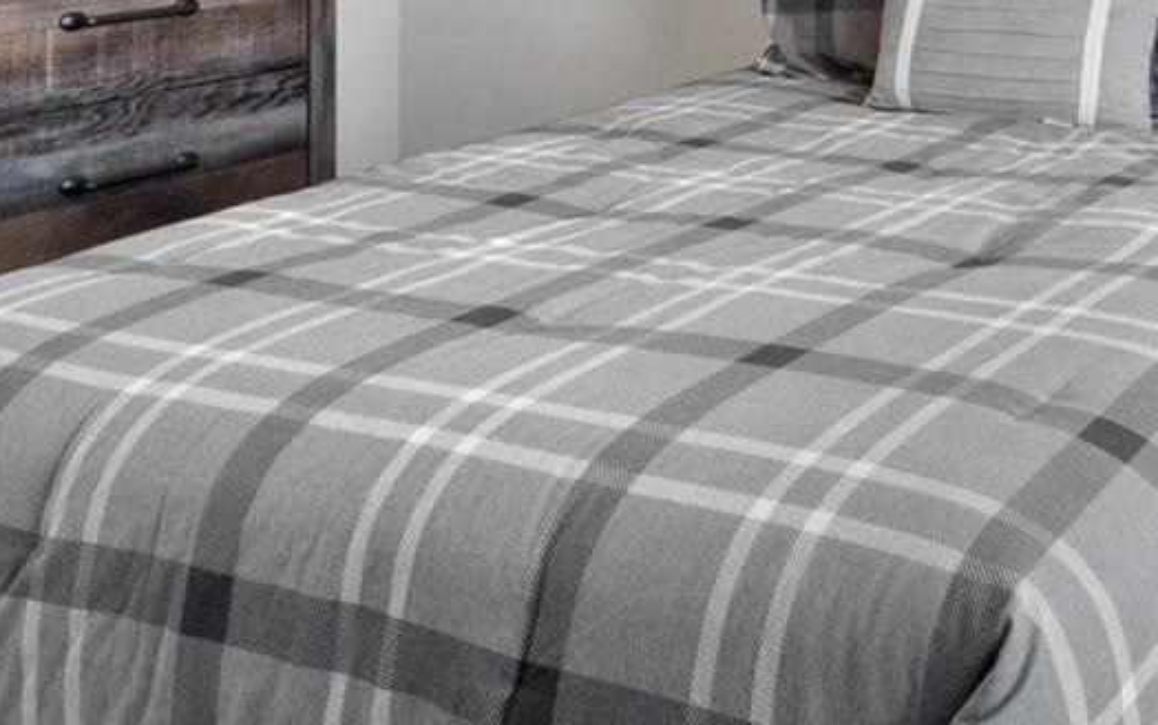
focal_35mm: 56
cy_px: -183
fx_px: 1768
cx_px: 1123
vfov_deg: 21.3
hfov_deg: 33.6
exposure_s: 1/6
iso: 400
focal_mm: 9
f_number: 8
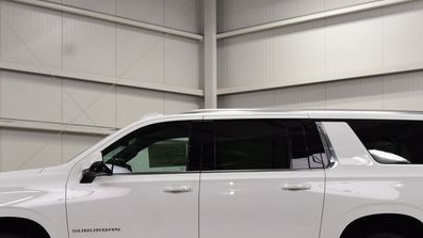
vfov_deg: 16.7
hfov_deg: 29.8
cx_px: 218
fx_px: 796
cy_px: 218
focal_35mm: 71
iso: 400
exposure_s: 1/40
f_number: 7.1
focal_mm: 28
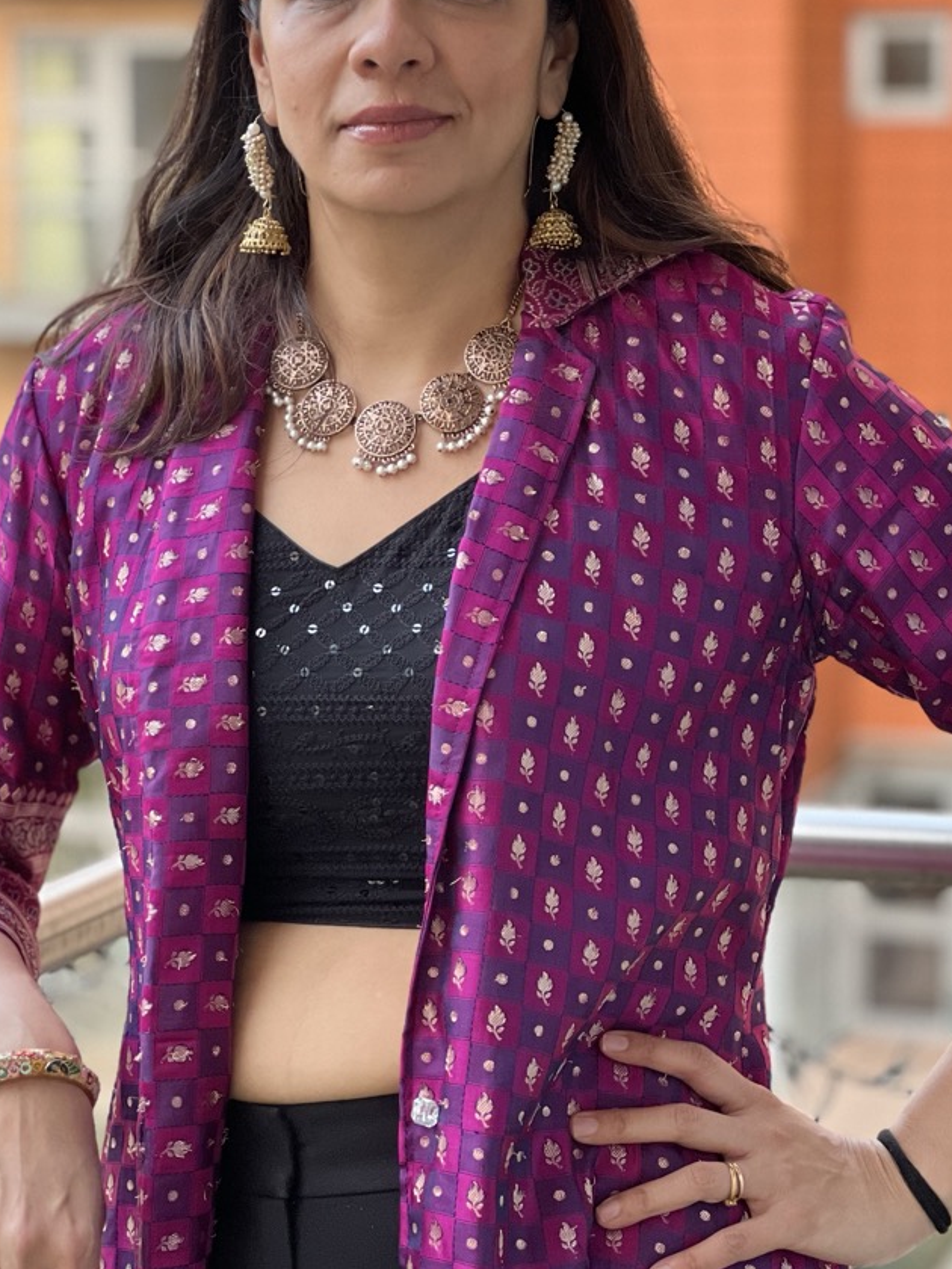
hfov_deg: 13.5
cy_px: 582
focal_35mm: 110
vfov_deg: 17.9
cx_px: 479
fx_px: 4034
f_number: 2.8
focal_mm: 9
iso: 250
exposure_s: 1/81
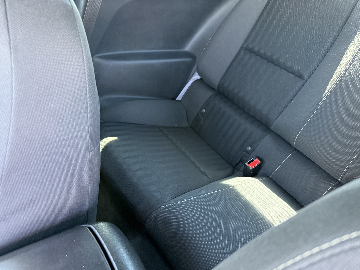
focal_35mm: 24
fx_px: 250
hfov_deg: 71.6
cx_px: 180
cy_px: 135
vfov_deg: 56.8
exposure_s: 1/60
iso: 640
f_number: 1.78
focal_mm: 6.76
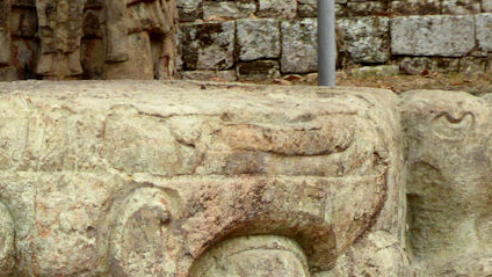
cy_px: 491
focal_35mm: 154
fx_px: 2010
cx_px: 59
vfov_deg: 7.7
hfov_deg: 13.8
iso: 100
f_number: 4.1
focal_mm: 9
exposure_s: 1/200
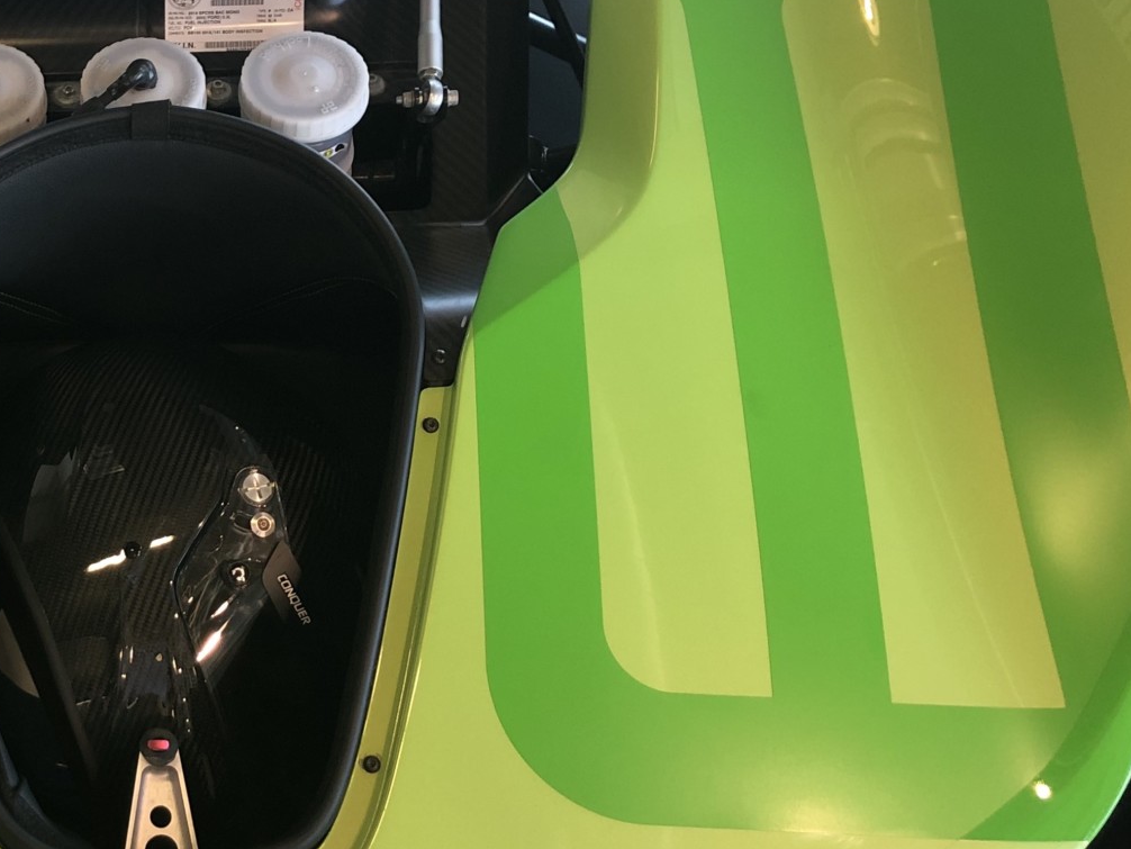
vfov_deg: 25.6
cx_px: 55
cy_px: 346
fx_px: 1863
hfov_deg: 31.7
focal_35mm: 57
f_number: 1.8
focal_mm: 4
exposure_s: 1/30
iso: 32
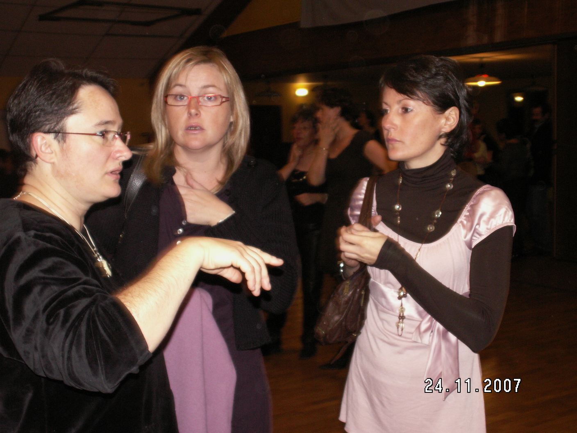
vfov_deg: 29.7
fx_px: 817
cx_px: 288
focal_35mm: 49
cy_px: 216
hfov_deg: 38.9
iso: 160
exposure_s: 1/40
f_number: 3.2
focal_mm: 8.13
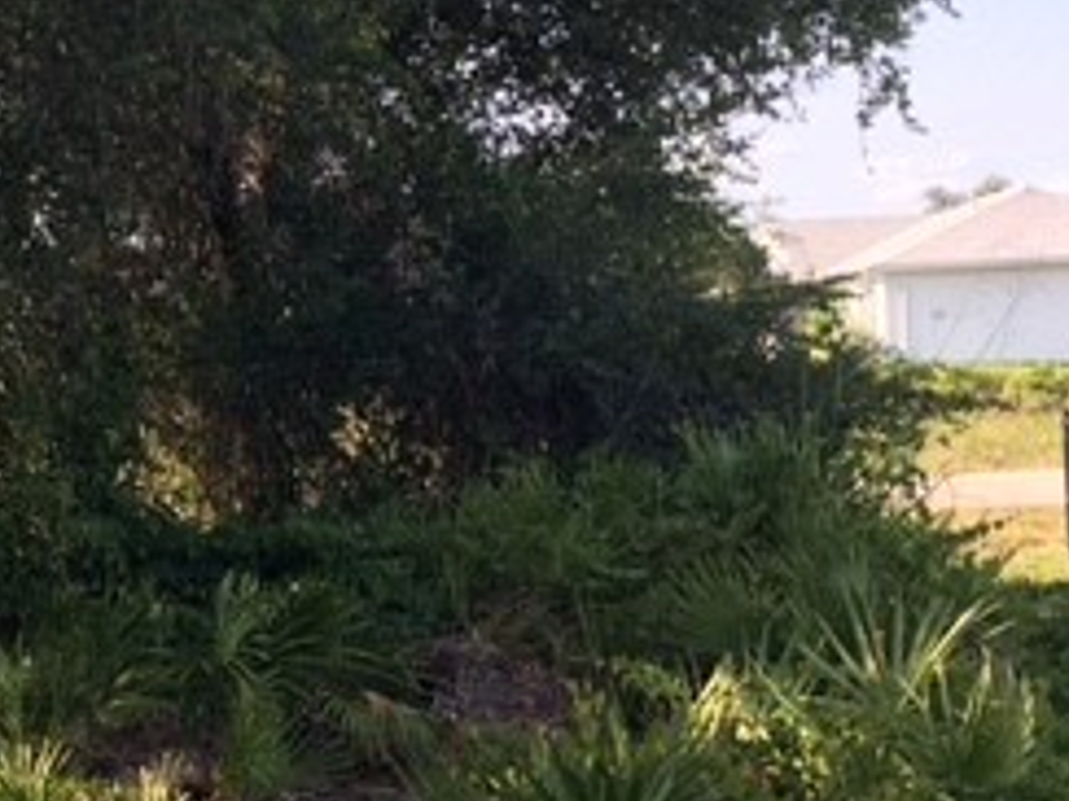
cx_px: 114
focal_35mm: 76
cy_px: 333
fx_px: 2347
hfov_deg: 24.9
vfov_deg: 19.4
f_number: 2.2
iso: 25
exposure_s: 1/323
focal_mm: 4.15
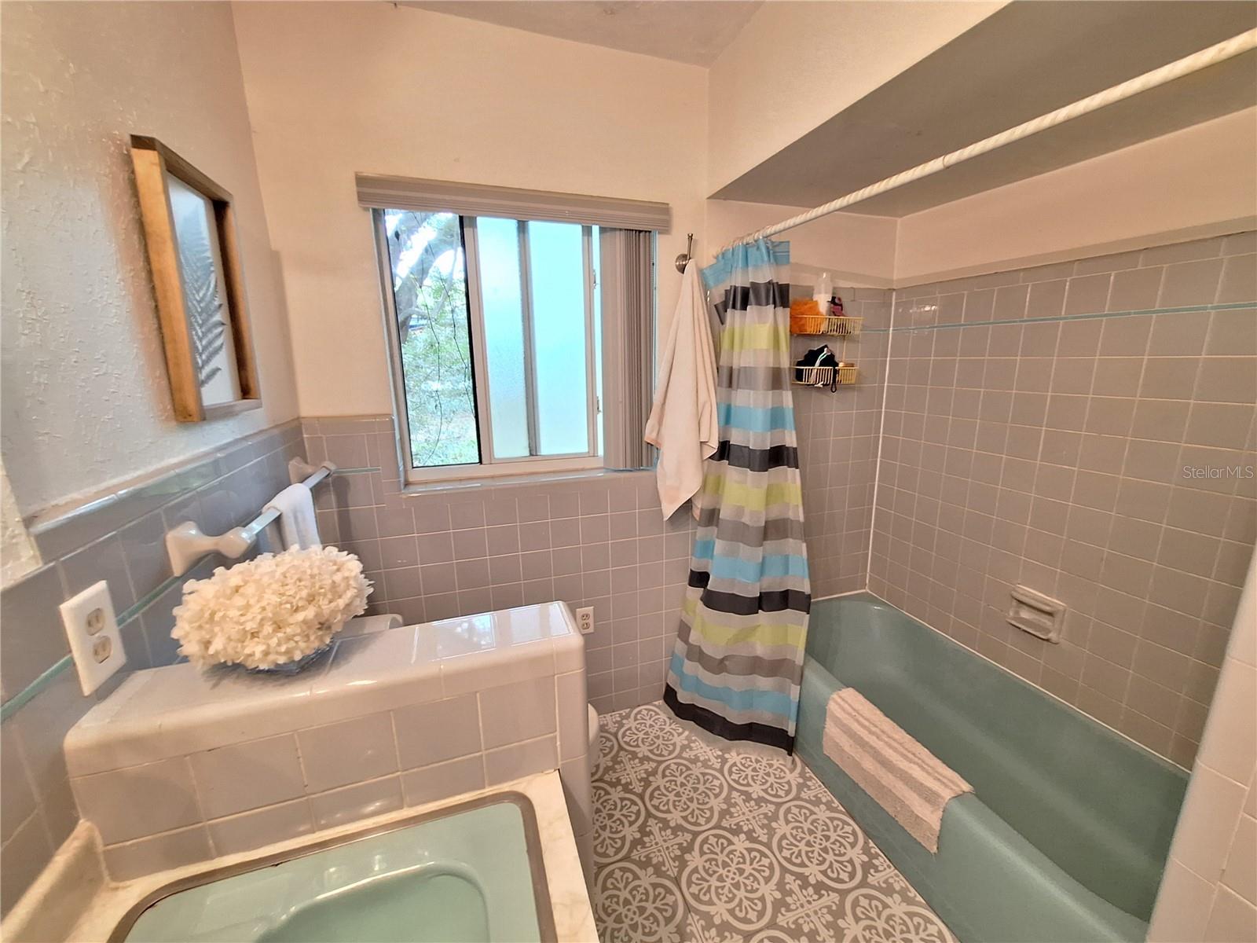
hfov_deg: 106.2
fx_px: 472
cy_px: 472
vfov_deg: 89.9
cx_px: 628
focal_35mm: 13
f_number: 2.2
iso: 250
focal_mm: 1.74
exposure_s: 1/24
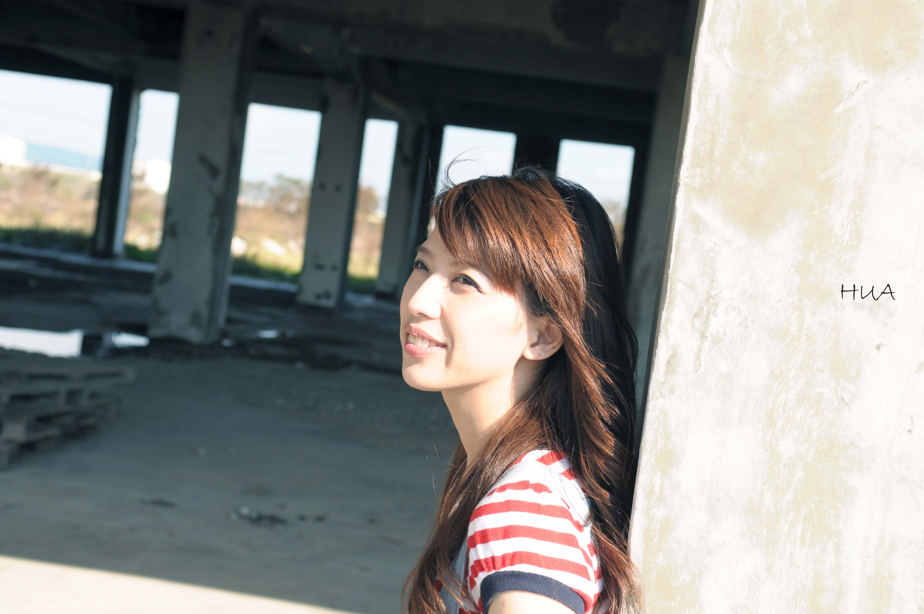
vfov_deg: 28.0
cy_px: 307
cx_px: 462
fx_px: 1230
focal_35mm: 48
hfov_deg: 41.2
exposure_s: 1/500
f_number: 4.8
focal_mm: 32
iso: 200
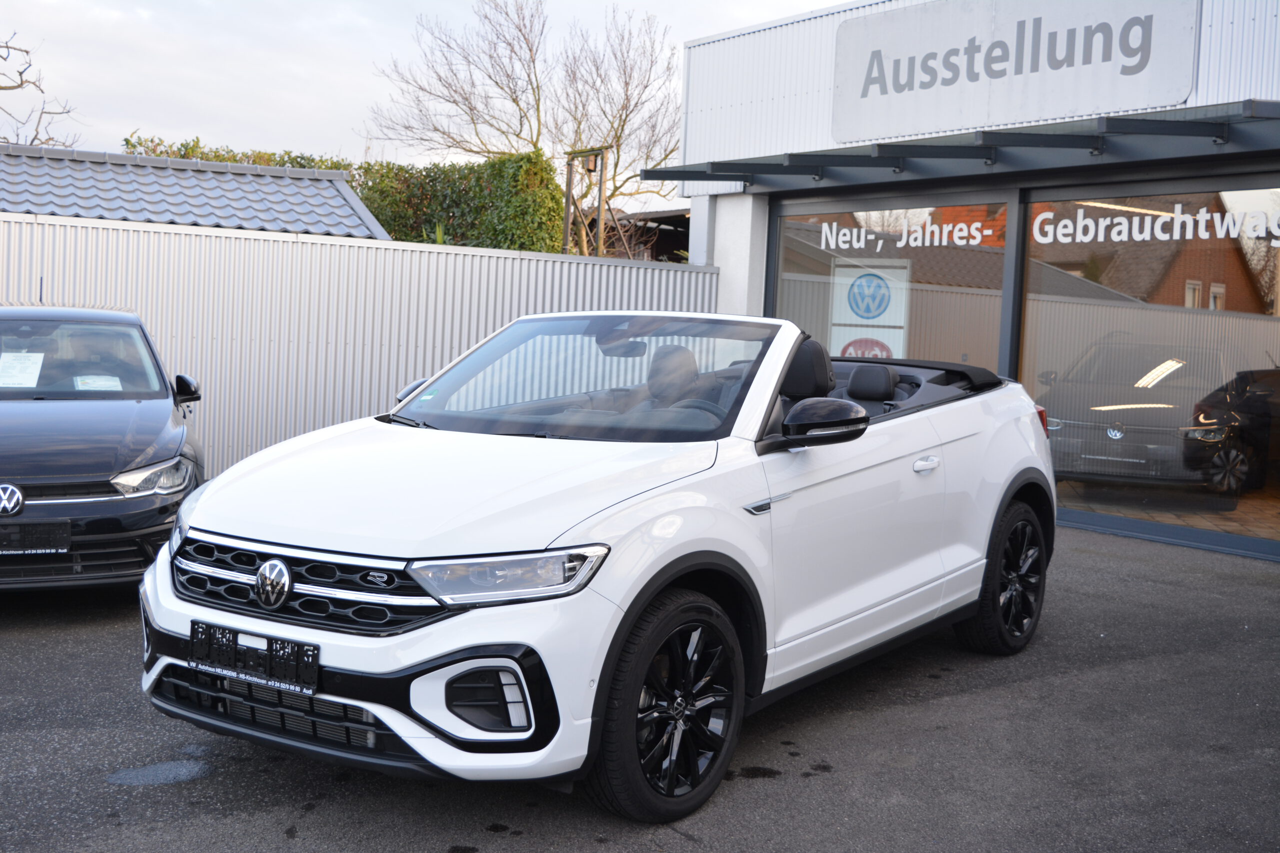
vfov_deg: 31.9
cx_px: 640
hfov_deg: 46.4
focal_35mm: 42
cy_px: 426
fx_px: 1493
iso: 320
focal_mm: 28
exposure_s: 1/100
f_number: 5
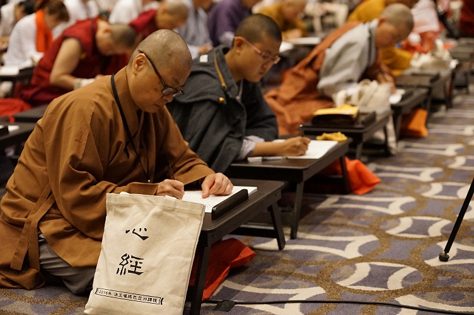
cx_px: 237
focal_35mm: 70
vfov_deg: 19.4
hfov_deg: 28.9
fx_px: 921
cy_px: 158
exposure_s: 1/160
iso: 6400
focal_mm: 70
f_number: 3.2
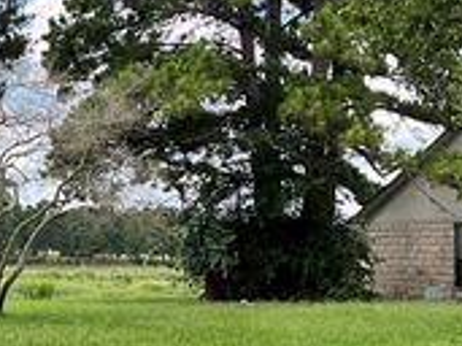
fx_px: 1134
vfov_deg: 17.3
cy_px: 228
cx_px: -38
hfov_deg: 21.9
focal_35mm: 85
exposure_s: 1/358
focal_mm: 3
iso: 25
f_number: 1.8
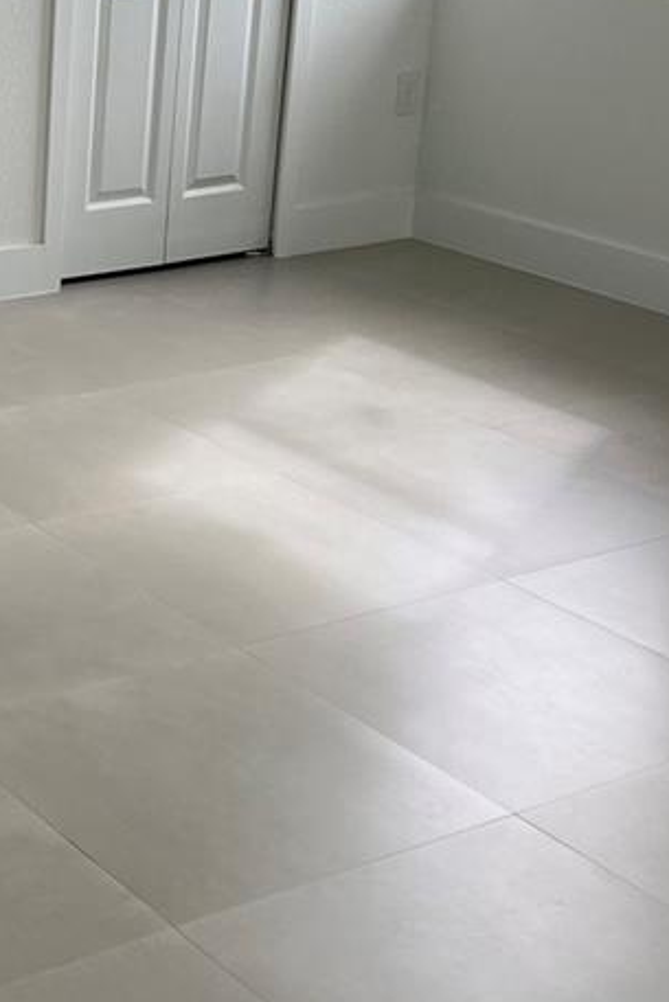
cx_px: -143
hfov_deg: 18.2
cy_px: 377
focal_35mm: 71
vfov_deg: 28.3
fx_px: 1977
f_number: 1.5
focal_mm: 5.7
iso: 50
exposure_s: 1/312
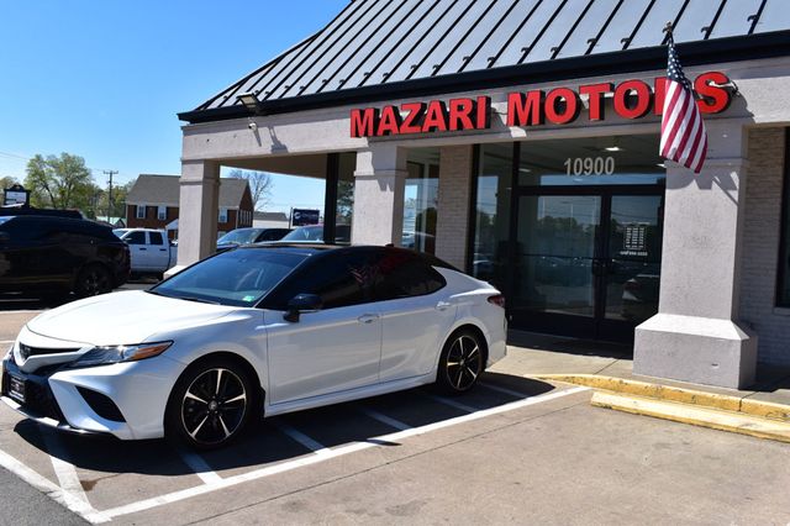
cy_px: 263
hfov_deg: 55.1
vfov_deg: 38.3
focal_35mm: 34
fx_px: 757
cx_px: 395
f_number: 11
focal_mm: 23
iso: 280
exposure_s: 1/500
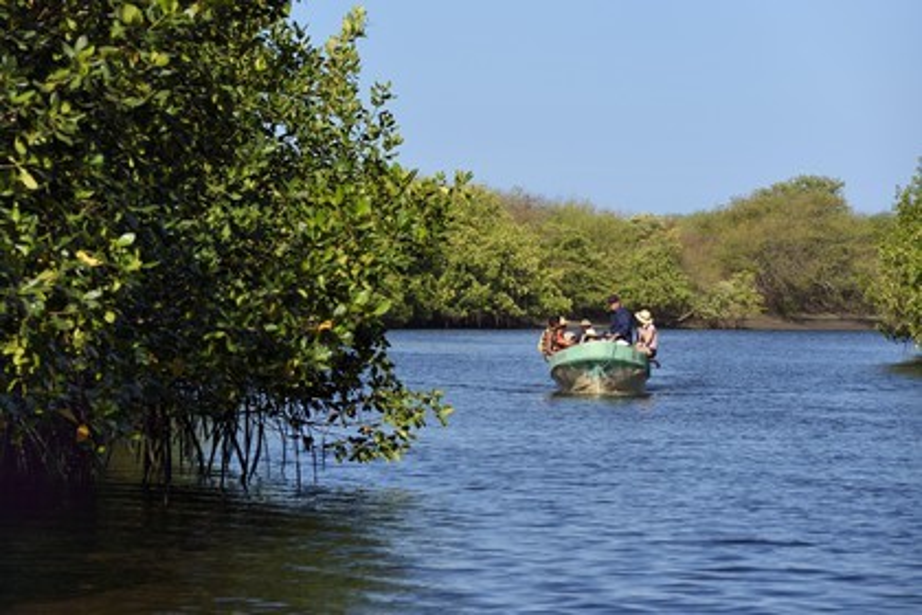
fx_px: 5122
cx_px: 461
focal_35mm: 200
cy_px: 308
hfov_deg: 10.3
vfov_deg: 6.9
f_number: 9
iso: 400
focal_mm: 200
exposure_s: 1/800
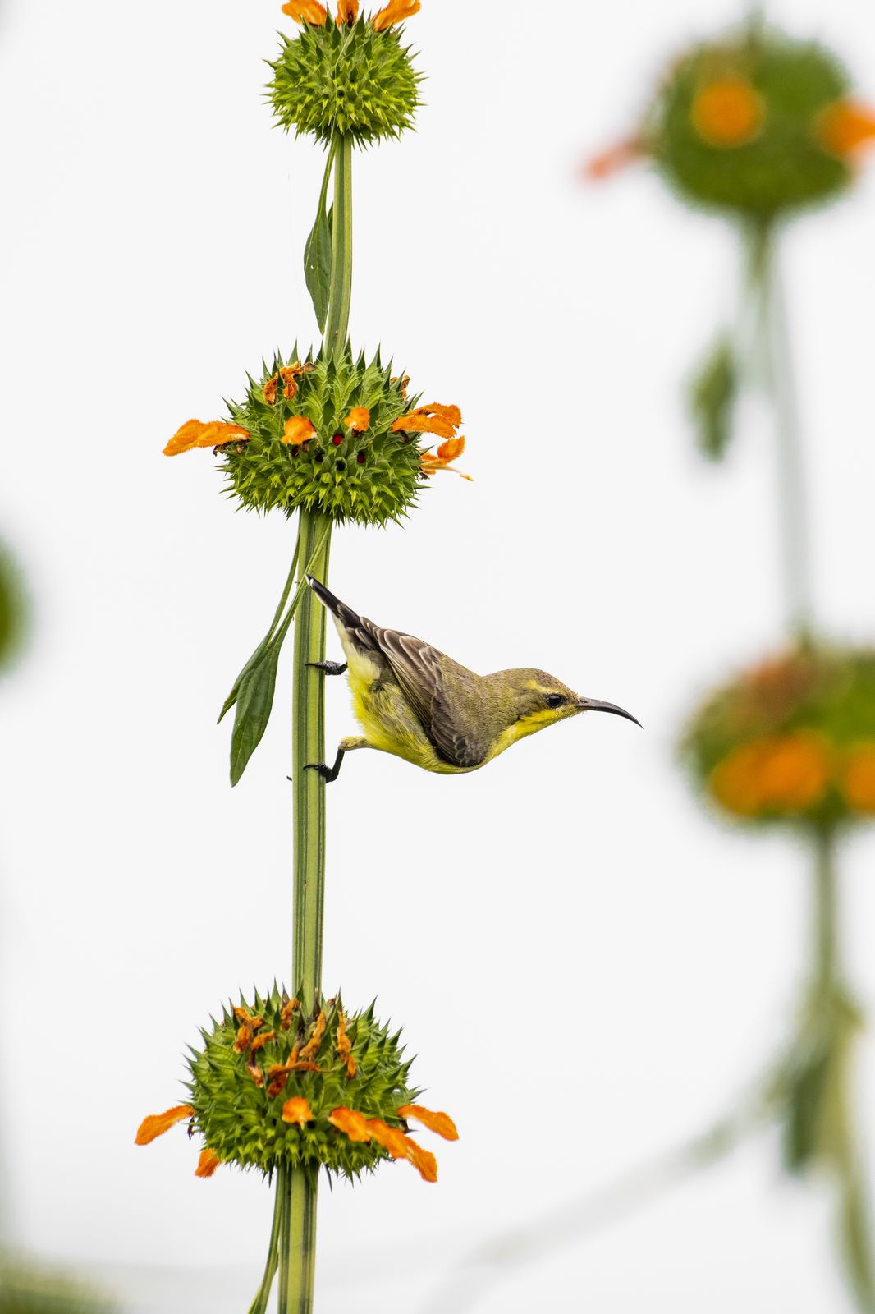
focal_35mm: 750
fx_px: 27353
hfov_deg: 1.8
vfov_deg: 2.8
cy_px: 657
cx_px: 438
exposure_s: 1/1000
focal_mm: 500
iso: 800
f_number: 6.3
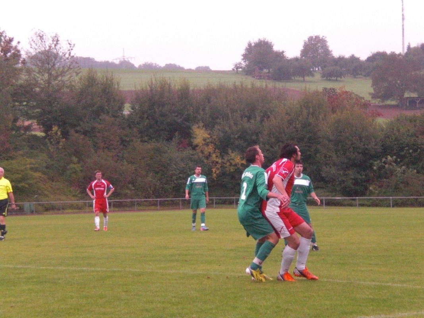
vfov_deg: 13.0
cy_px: 159
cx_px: 212
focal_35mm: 114
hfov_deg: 17.3
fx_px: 1396
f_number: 5.9
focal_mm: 18.9
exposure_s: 1/500
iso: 800
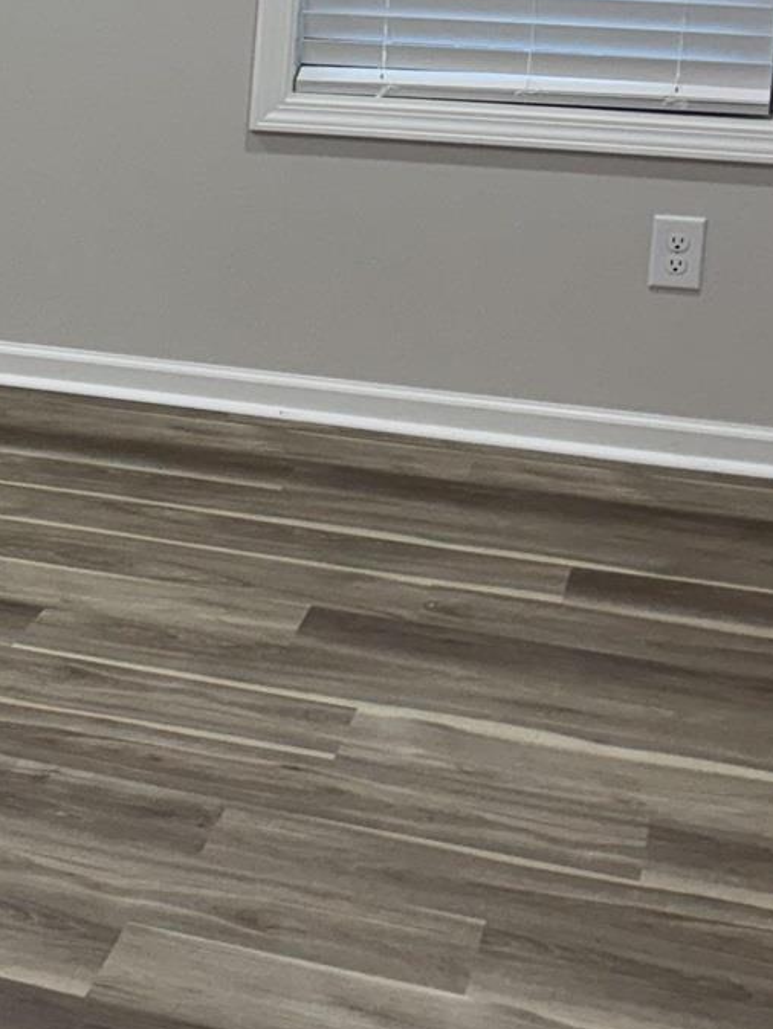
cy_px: 305
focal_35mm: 82
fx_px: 2440
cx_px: -478
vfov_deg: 23.7
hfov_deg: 16.1
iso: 125
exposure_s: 1/120
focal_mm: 6.76
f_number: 1.78
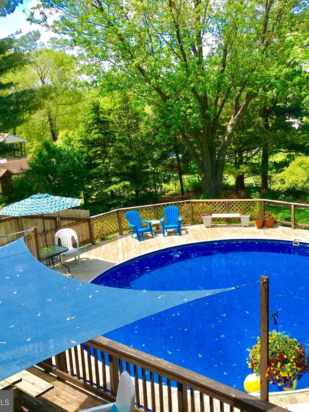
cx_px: 223
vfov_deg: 47.9
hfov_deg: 36.2
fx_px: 464
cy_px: 205
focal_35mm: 39
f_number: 2.2
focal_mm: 4.15
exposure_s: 1/635
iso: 25
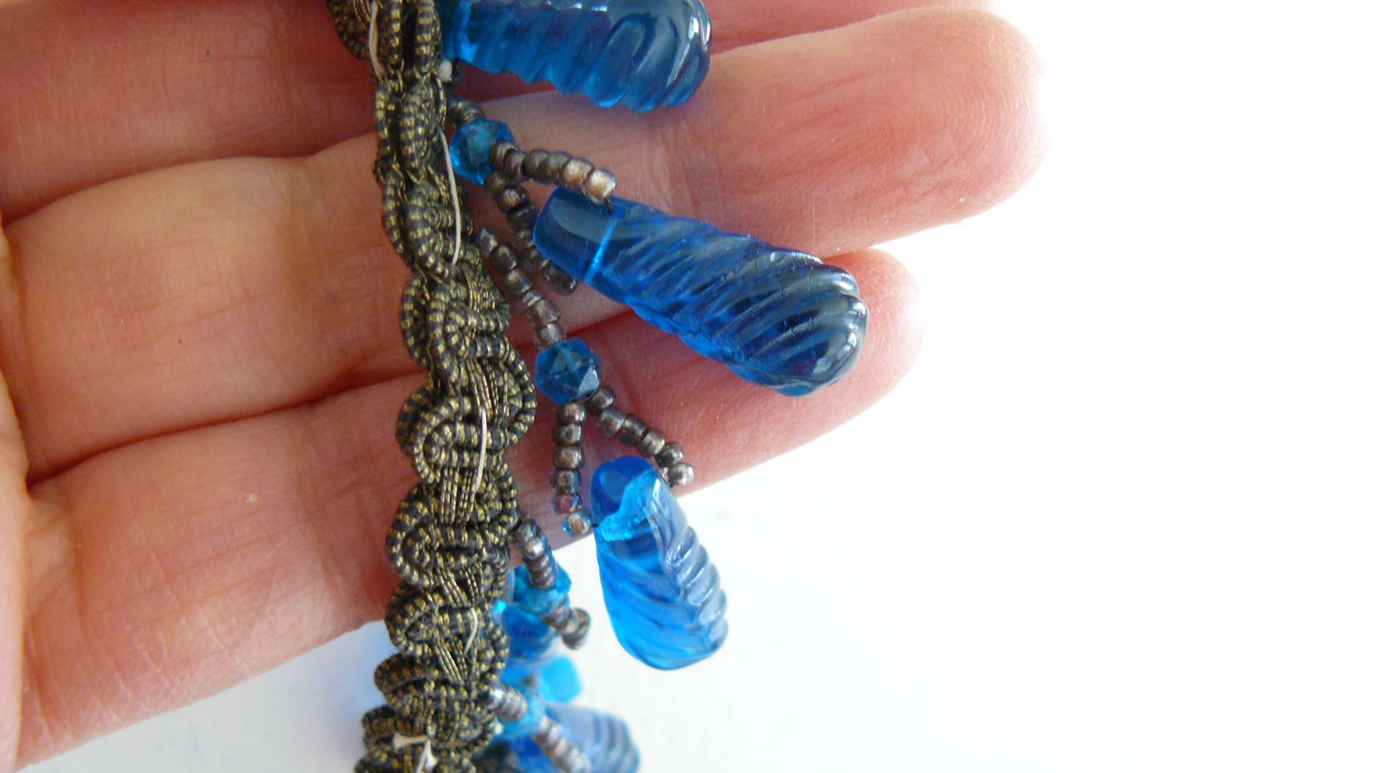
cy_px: 421
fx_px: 1456
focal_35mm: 40
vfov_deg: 29.7
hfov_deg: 50.5
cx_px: 680
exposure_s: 1/30
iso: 160
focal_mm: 6
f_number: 2.8
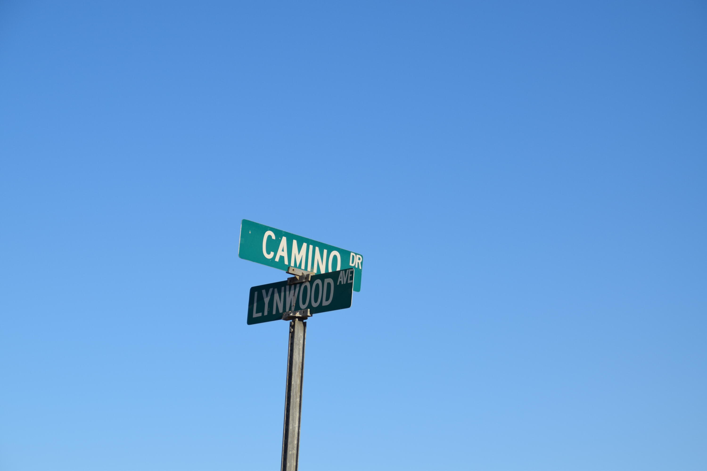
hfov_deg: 19.5
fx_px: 2062
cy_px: 236
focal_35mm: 105
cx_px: 354
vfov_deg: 13.0
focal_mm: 70
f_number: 8
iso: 200
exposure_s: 1/1000
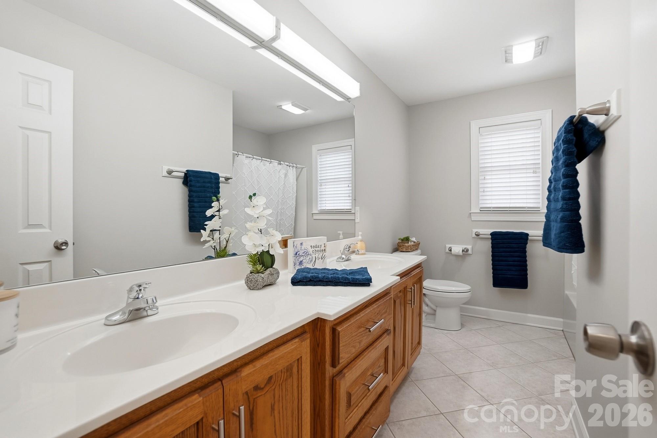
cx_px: 328
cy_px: 219
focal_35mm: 15
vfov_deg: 77.3
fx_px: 274
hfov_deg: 100.4
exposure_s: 1/100
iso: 100
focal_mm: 10
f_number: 7.1
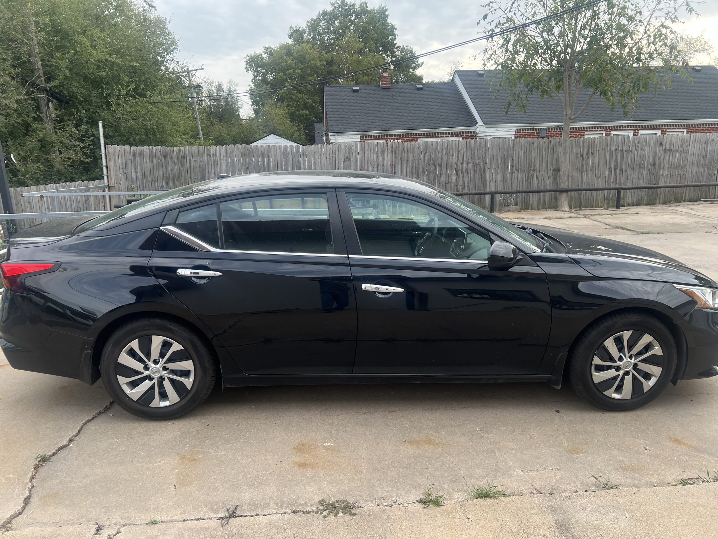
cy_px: 270
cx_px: 359
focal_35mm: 26
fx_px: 539
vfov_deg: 53.1
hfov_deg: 67.3
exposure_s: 1/411
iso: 50
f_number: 1.5
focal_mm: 5.7
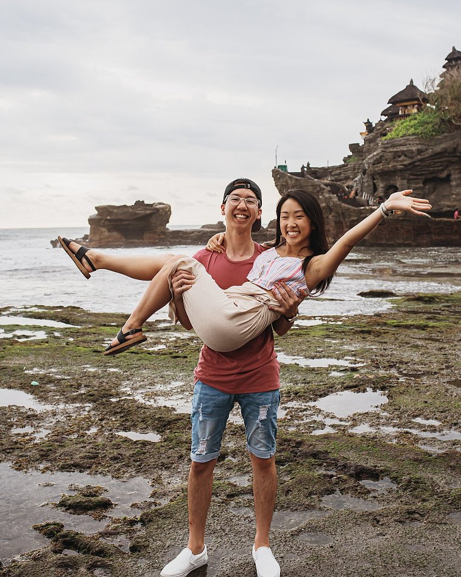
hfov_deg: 37.3
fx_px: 682
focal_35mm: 40
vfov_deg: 45.7
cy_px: 253
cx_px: 233
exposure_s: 1/500
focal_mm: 35
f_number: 4.5
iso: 500
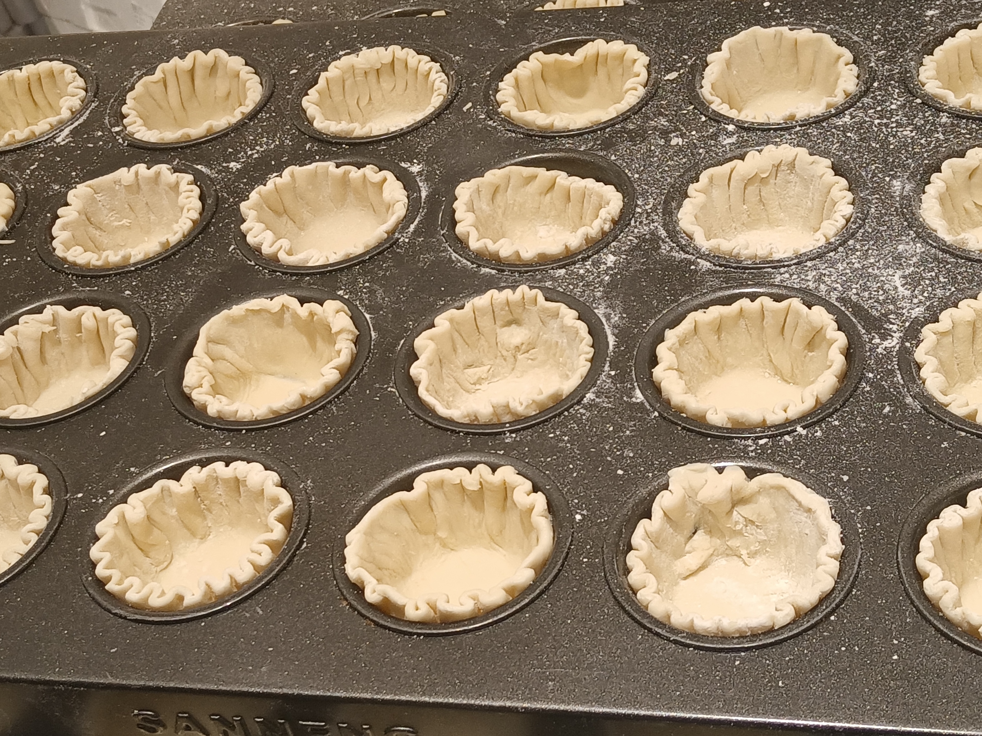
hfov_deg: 32.7
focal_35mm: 59
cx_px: 491
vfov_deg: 24.8
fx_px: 1674
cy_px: 368
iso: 244
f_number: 1.8
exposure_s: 1/50
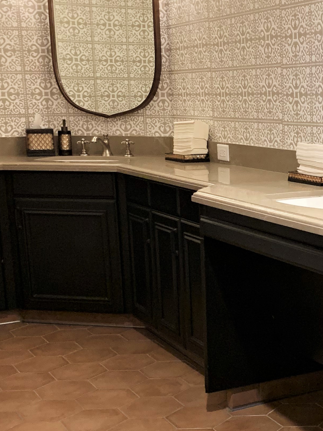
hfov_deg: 21.8
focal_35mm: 65
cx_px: 321
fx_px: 809
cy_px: 291
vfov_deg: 29.6
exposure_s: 1/60
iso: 320
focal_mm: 4.25
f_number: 1.8
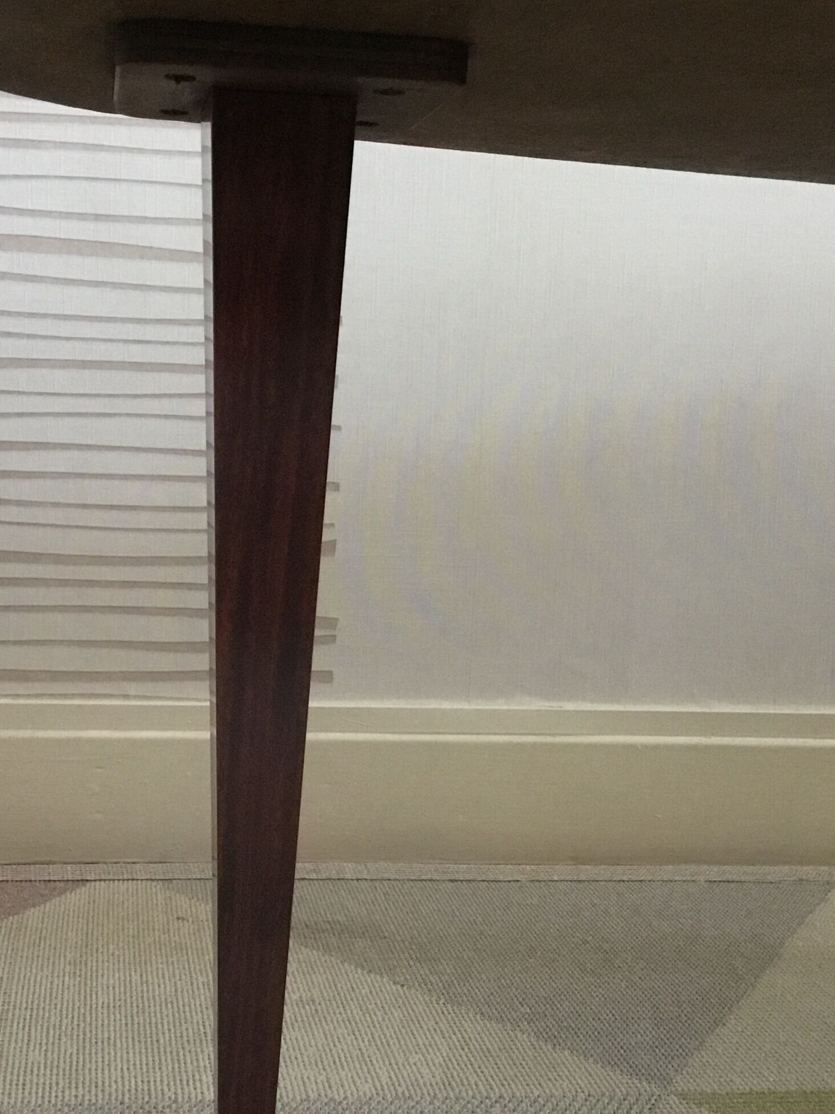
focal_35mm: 52
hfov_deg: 27.9
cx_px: 297
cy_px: 640
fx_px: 1673
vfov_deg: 36.7
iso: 200
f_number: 2.4
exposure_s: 1/20
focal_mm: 3.3
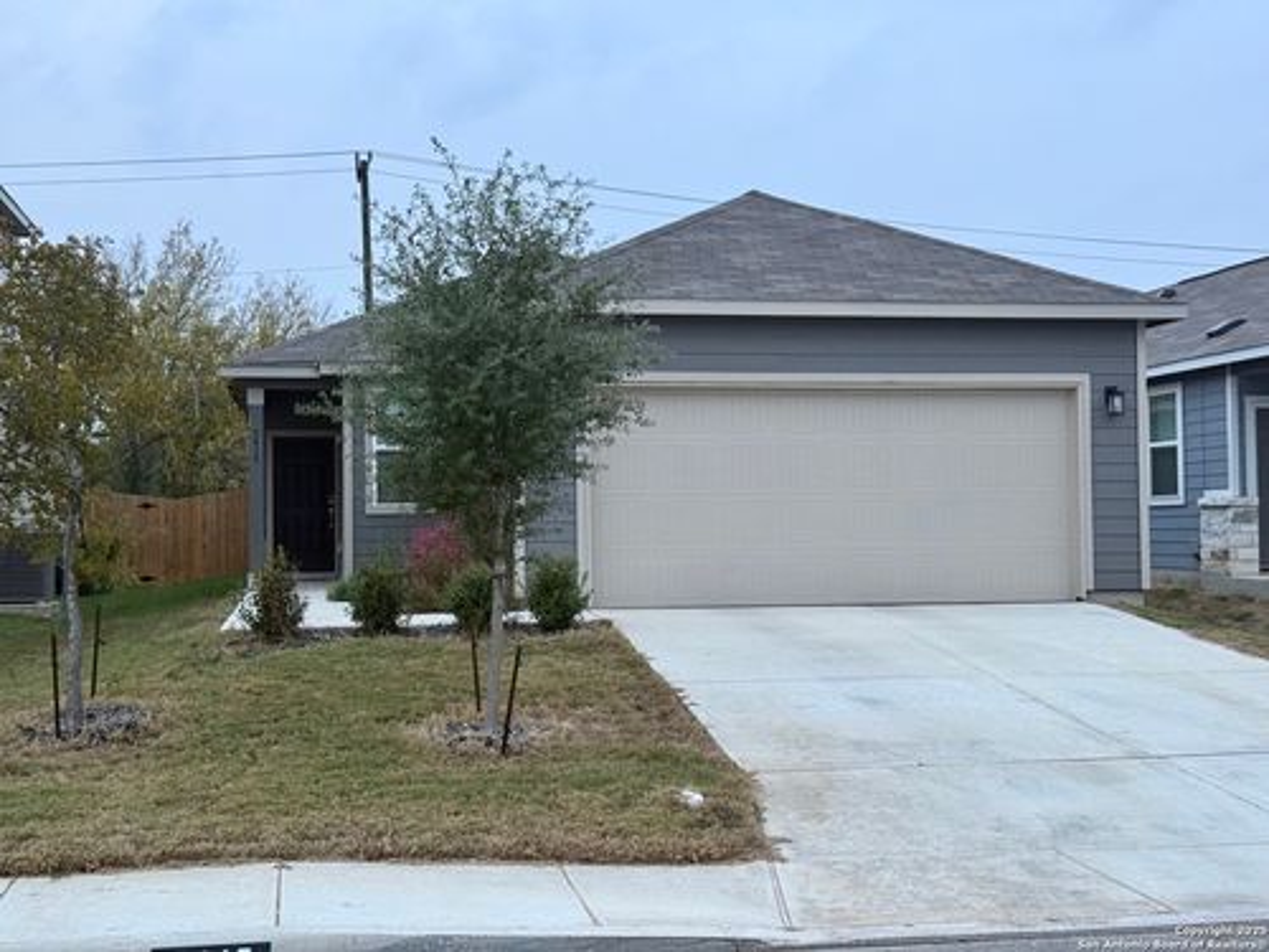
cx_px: 634
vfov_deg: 30.3
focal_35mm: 48
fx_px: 1760
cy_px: 476
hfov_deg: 39.7
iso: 250
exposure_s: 1/60
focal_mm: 6.76
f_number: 1.78
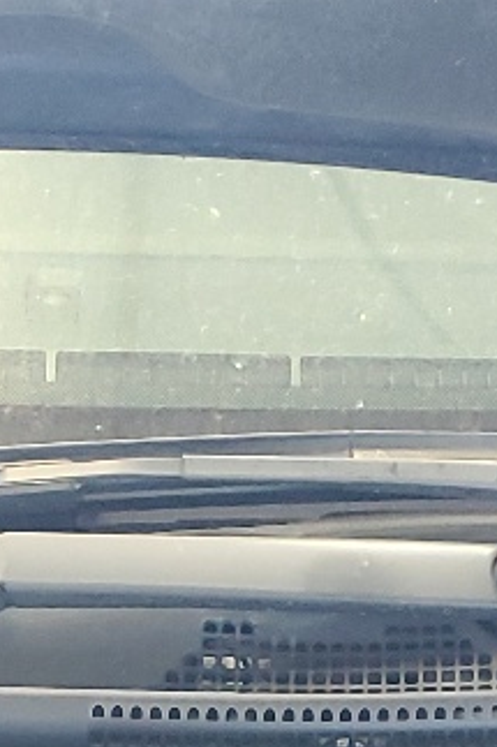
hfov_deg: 10.2
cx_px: 14
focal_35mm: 134
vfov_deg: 13.8
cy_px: 1290
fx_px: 2778
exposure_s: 1/60.2
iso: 196
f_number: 1.5
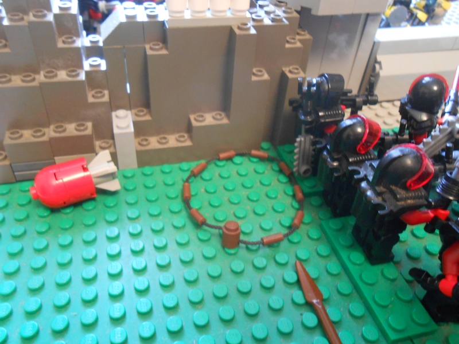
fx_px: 398
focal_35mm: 30
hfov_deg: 60.0
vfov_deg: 46.8
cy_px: 172
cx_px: 230
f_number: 3.8
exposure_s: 1/1.3
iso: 400
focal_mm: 5.3
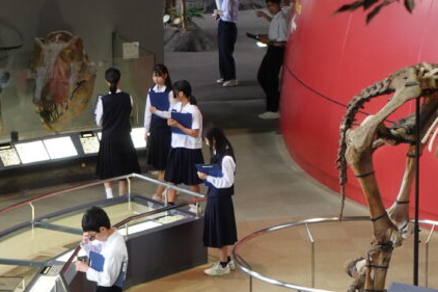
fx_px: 2067
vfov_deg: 8.1
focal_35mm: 170
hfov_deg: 12.0
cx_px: 63
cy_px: 201
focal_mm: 25.7
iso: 800
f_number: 2.8
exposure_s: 1/80
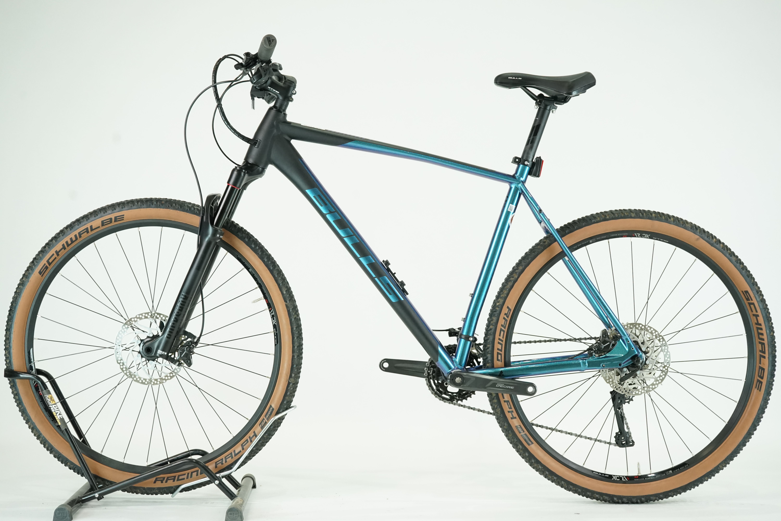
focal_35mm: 55
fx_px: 1193
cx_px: 390
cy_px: 260
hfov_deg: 36.2
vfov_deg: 24.6
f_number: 6.3
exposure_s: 1/200
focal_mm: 55
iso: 2500
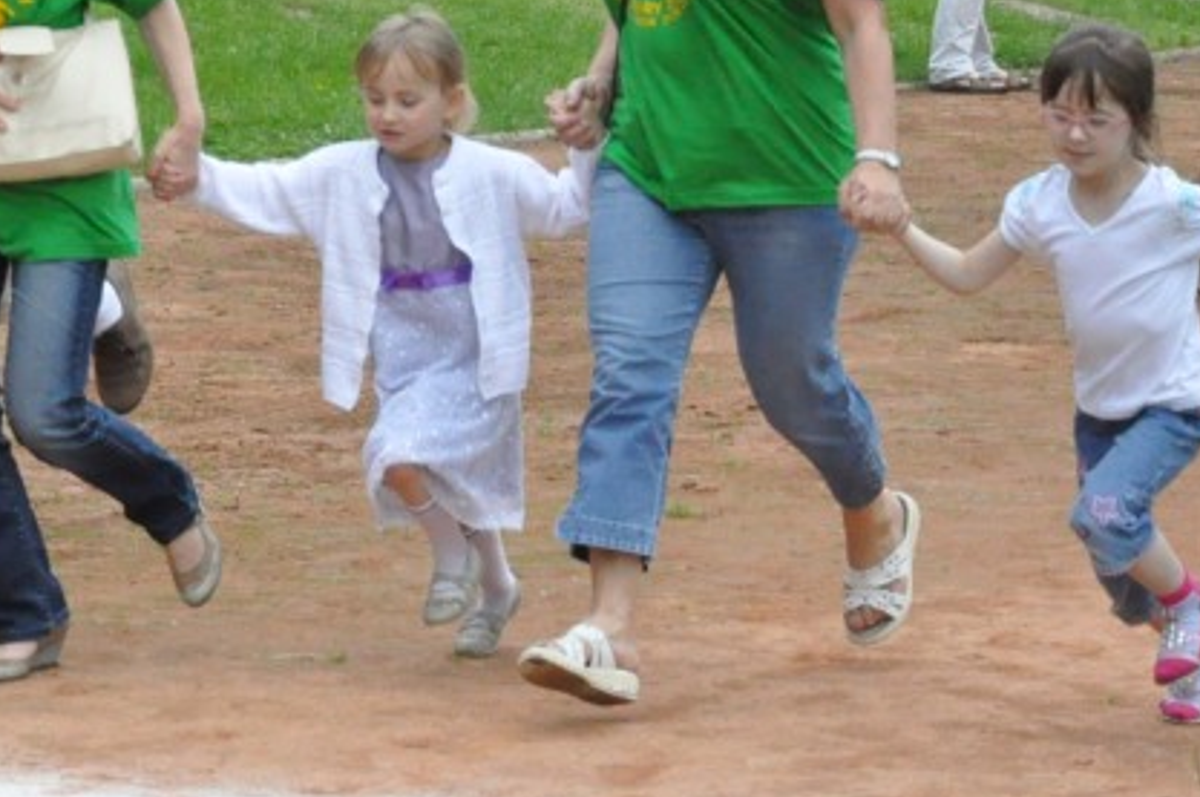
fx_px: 4794
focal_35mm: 144
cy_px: 105
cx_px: 176
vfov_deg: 9.5
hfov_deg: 14.2
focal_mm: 50
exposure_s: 1/3200
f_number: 5
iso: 3200
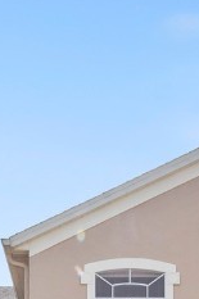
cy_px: 353
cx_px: 85
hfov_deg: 21.2
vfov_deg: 27.8
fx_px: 531
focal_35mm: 64
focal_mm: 7
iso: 200
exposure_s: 1/400
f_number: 7.1
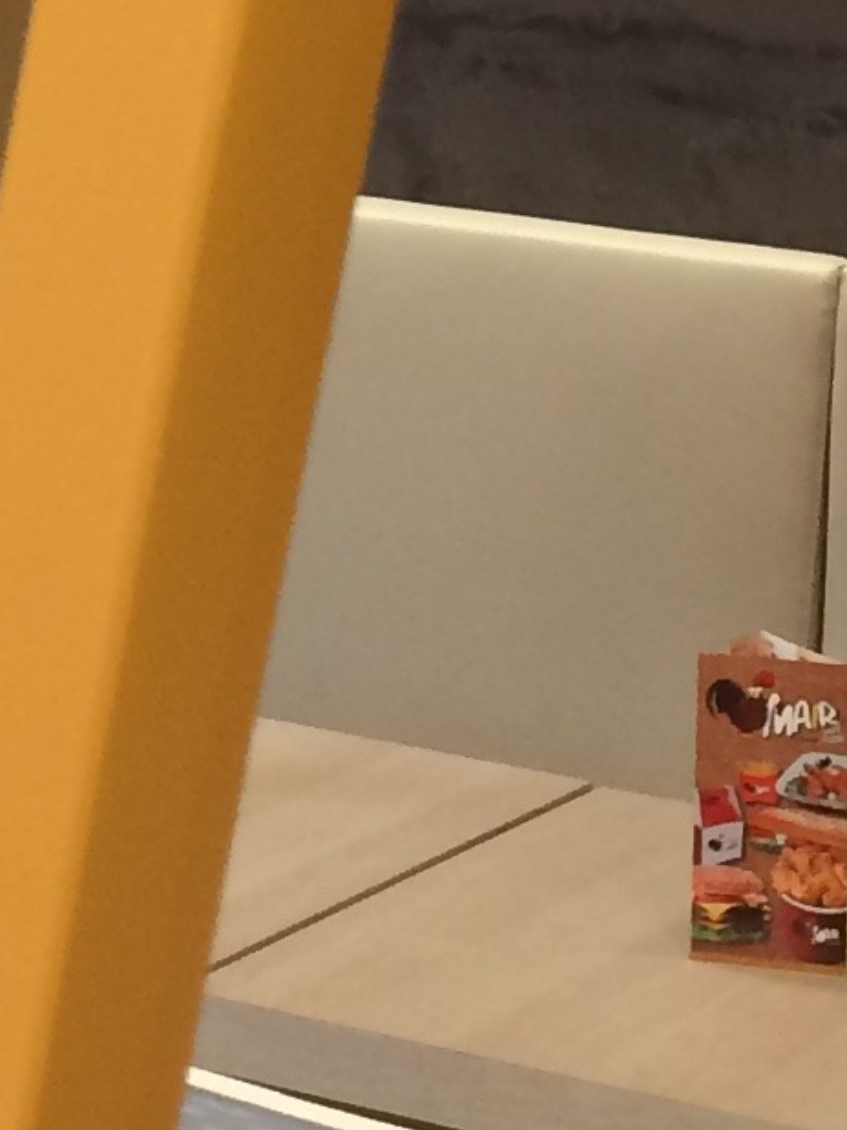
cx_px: -778
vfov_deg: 12.6
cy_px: -283
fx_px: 4993
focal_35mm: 153
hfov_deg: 9.2
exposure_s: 1/33
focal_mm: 4.15
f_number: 2.2
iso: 125
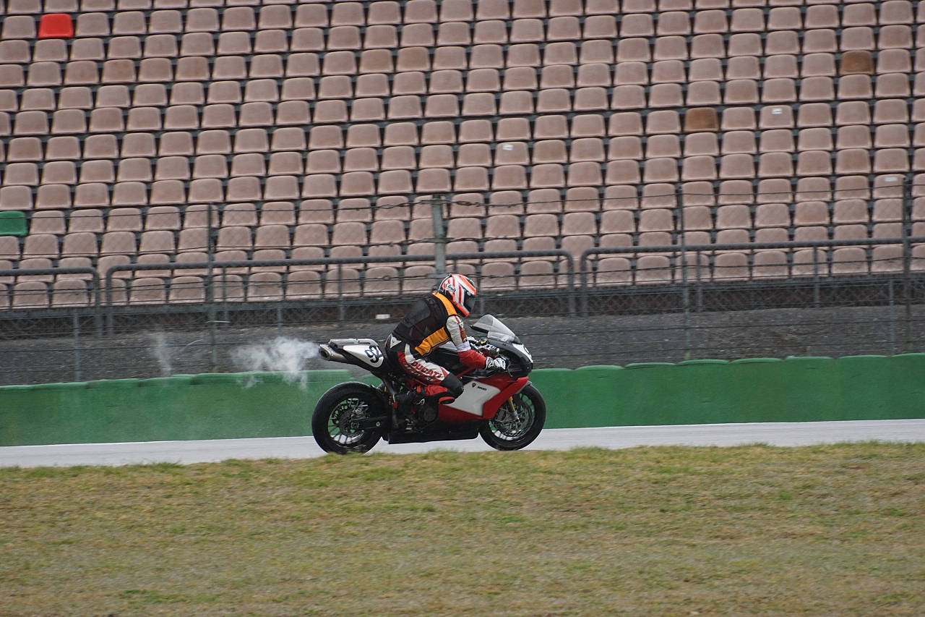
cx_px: 462
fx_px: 11560
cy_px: 308
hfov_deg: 4.6
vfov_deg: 3.1
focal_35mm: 450
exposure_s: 1/640
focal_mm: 300
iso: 640
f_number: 6.3
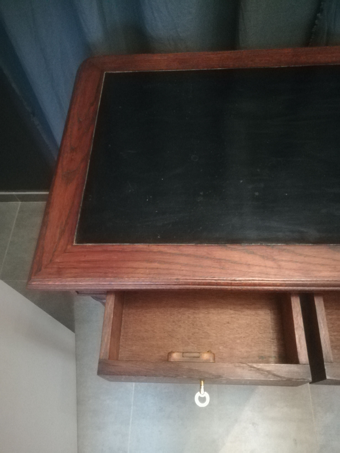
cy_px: 226
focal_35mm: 26
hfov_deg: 53.1
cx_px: 170
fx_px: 340
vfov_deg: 67.3
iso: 2500
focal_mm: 3.83
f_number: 2.2
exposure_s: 1/14.3
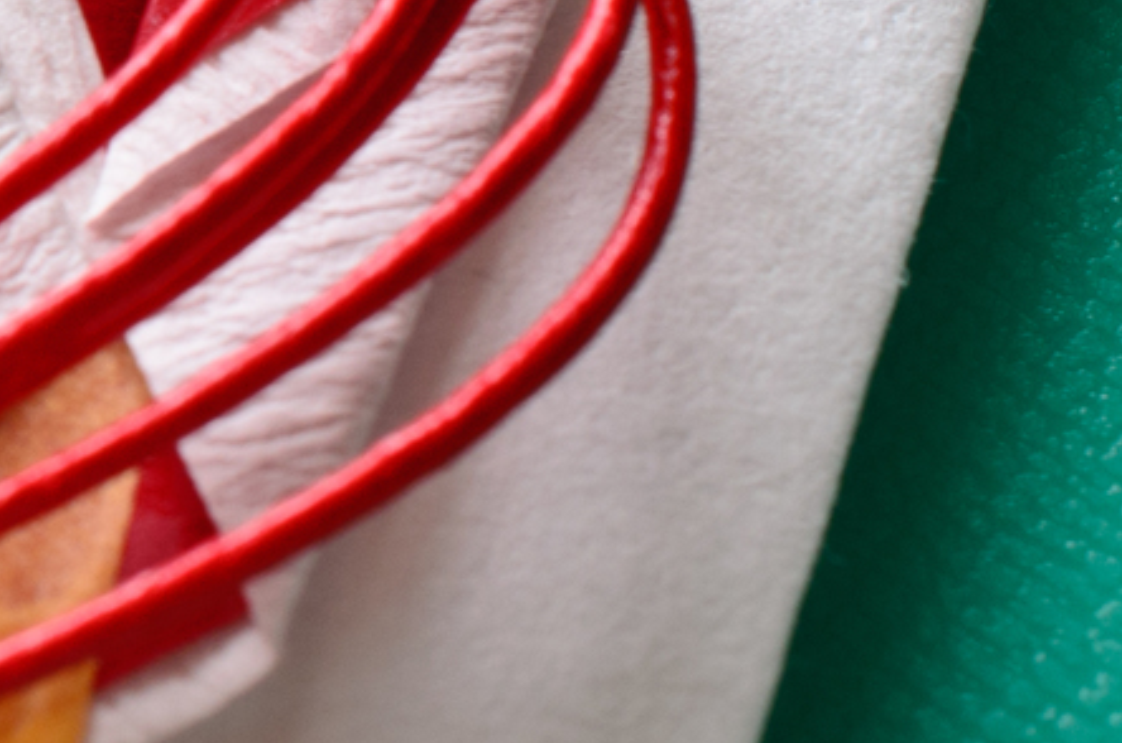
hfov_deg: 7.3
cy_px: -308
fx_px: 8397
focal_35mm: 270
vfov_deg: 5.0
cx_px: -1344
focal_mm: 40
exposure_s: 1/1.25
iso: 100
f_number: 11
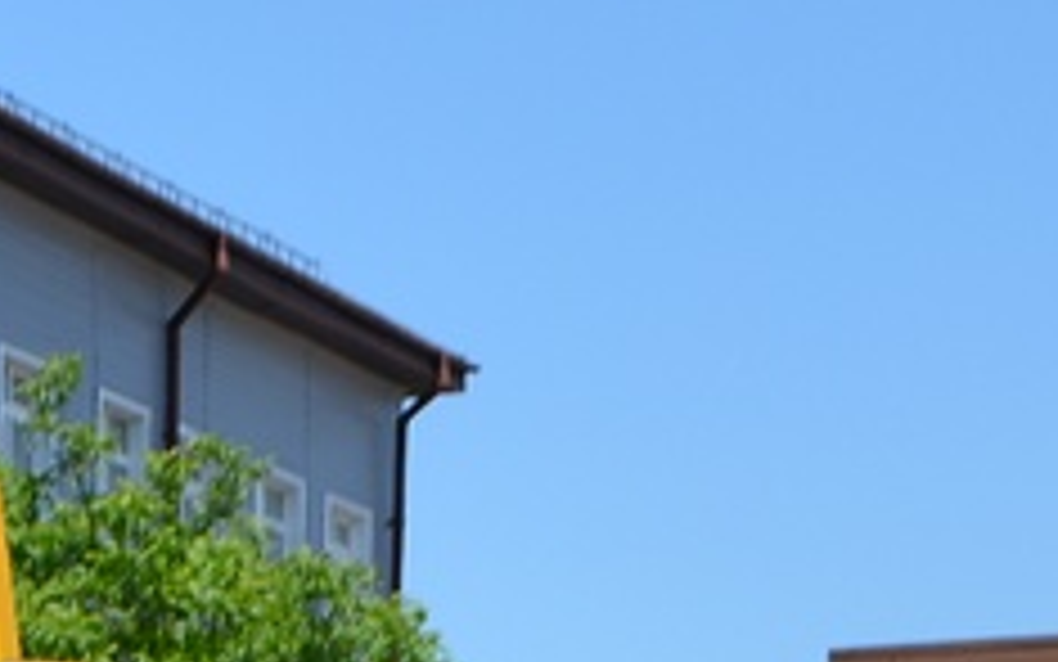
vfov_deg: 6.2
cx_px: -999
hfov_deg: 9.7
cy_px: 1477
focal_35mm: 203
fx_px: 5855
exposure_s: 1/250
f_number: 8
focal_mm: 26
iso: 110
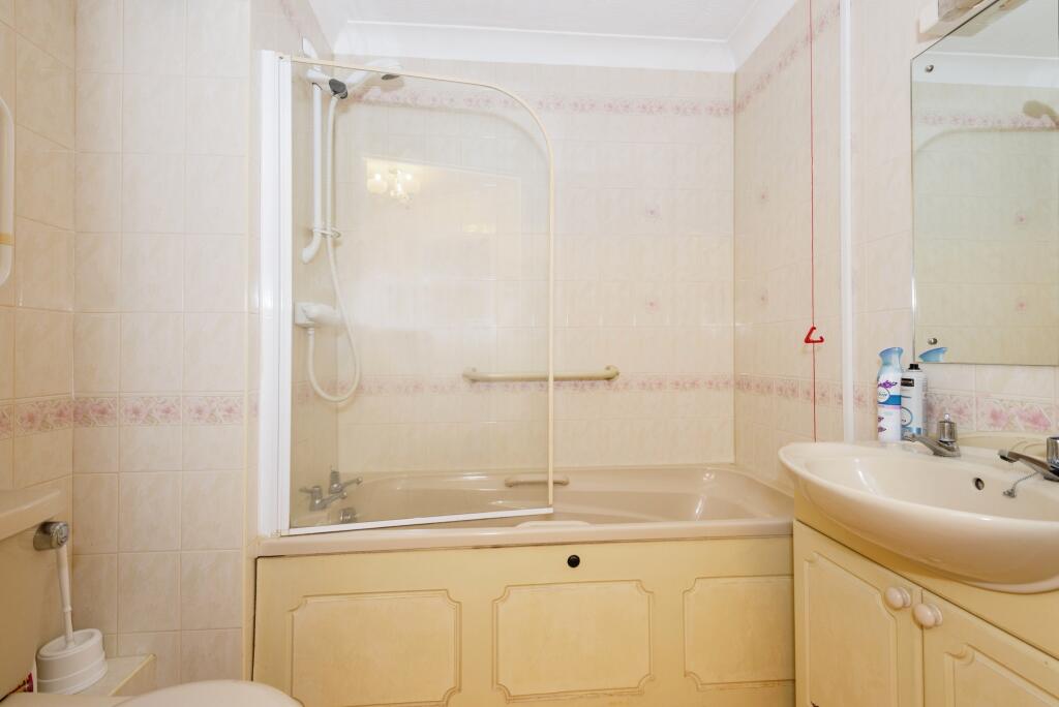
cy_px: 354
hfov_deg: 96.7
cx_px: 530
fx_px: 471
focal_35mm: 16
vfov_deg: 73.8
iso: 200
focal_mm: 16
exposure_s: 1/6
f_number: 8
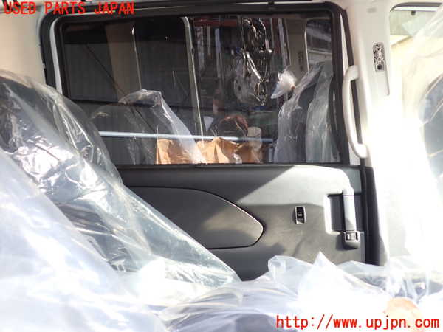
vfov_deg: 46.8
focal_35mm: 30
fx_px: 384
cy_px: 166
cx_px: 222
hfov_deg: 60.0
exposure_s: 1/60
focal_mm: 5.4
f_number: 2.3
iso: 160
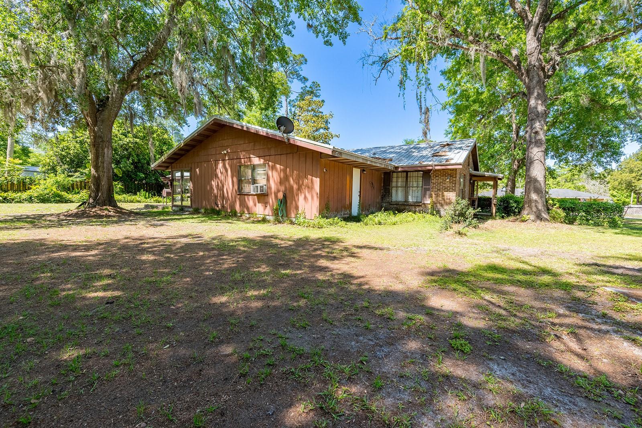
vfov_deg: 77.4
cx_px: 321
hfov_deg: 100.4
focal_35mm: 15
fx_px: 268
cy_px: 214
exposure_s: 1/800
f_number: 8
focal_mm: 15
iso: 200
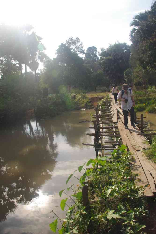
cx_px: 78
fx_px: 175
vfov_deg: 67.4
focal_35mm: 27
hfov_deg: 47.9
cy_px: 117
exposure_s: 1/60
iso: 200
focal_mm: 18
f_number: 11
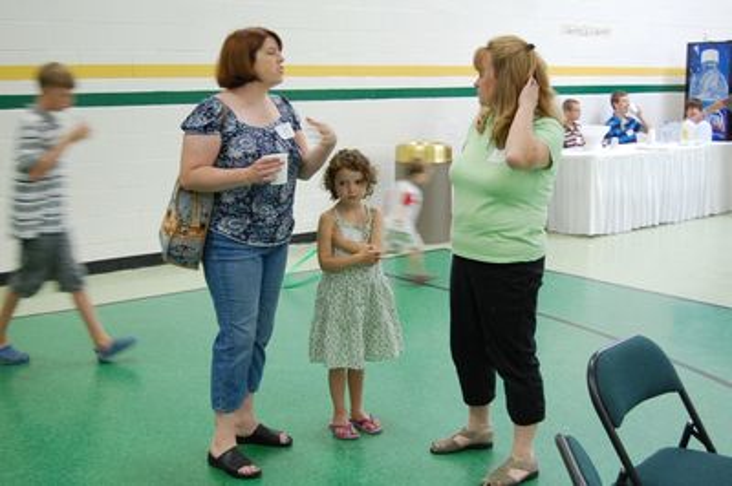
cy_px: 243
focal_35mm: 45
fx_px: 914
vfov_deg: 29.8
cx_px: 366
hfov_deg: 43.6
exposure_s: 1/20
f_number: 4.2
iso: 800
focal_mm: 30
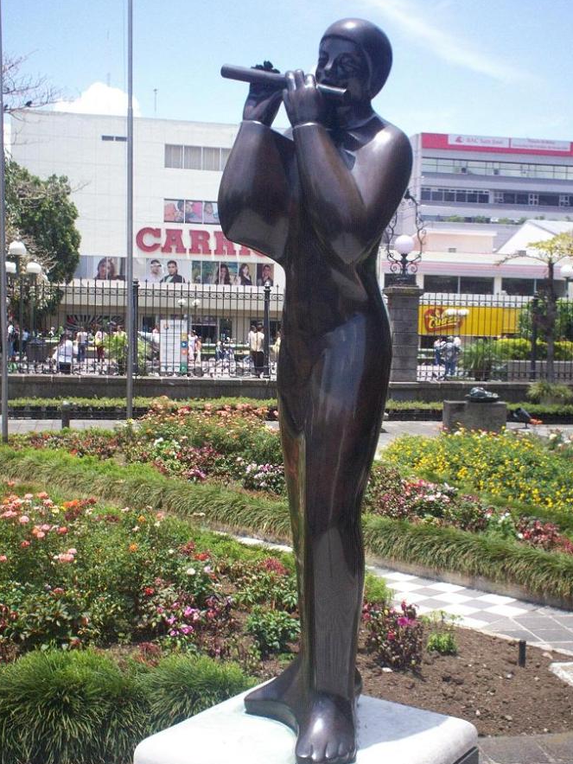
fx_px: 1015
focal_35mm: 46
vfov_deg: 41.2
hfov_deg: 31.5
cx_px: 332
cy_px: 401
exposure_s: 1/307
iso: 100
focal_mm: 6
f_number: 4.5
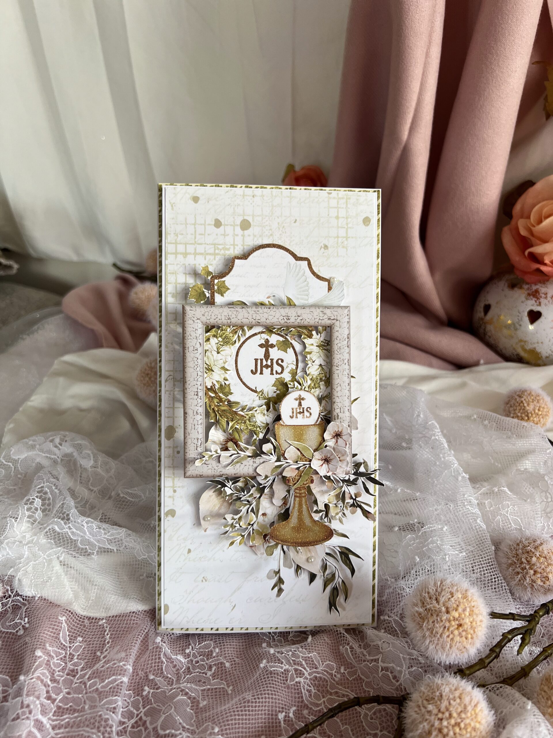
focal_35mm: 26
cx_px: 276
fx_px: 554
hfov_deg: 53.1
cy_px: 369
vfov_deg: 67.3
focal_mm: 5.7
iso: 125
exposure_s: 1/84
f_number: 1.5
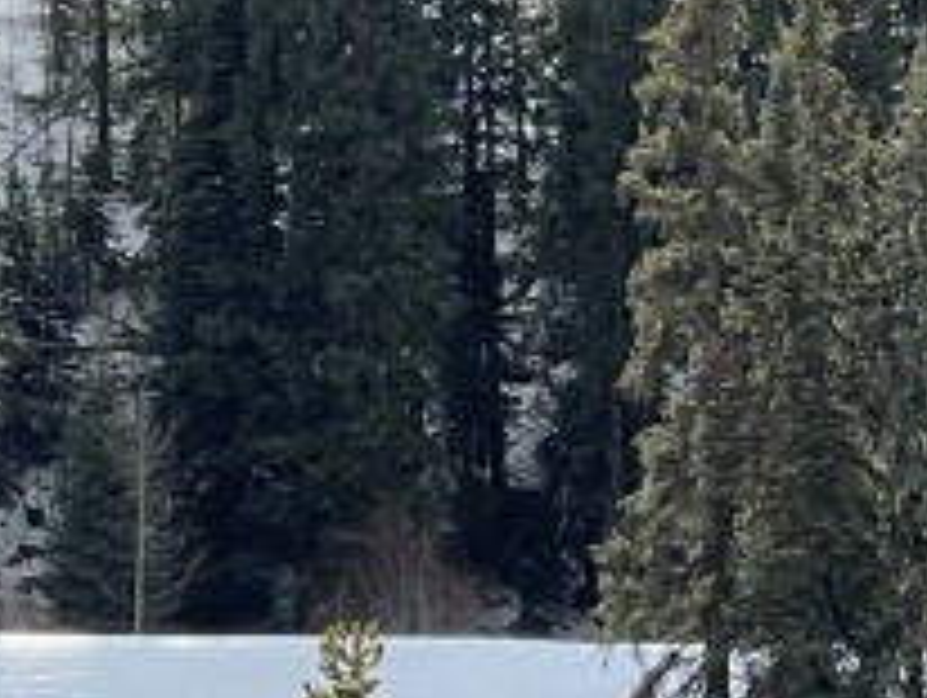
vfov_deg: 5.8
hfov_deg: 7.6
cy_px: 198
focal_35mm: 258
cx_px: 1044
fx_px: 6917
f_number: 2
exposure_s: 1/872
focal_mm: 6
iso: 25
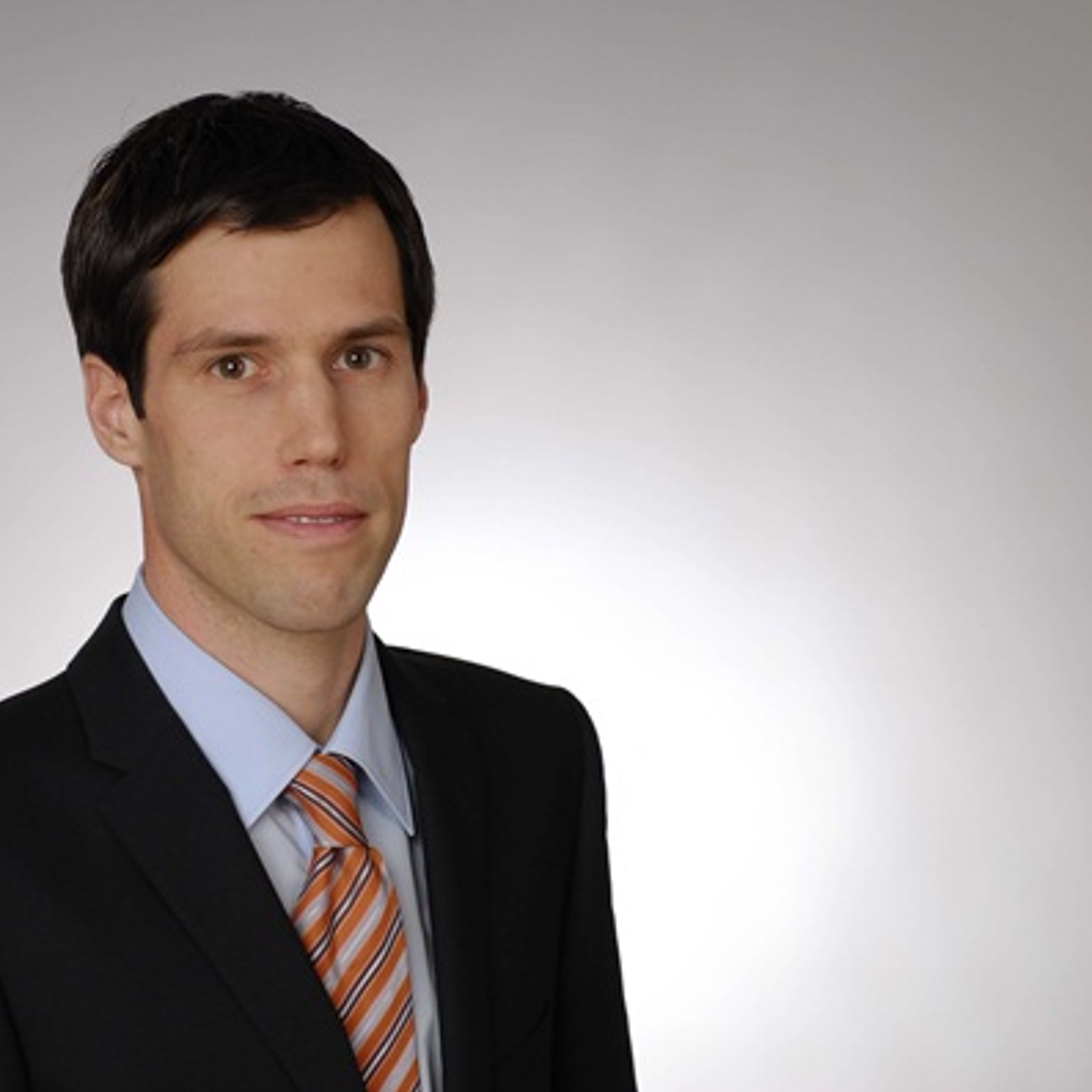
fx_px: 4818
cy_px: 547
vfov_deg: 12.9
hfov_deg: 12.9
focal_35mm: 135
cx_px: 330
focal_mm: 70
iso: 100
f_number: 5.6
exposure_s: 1/160
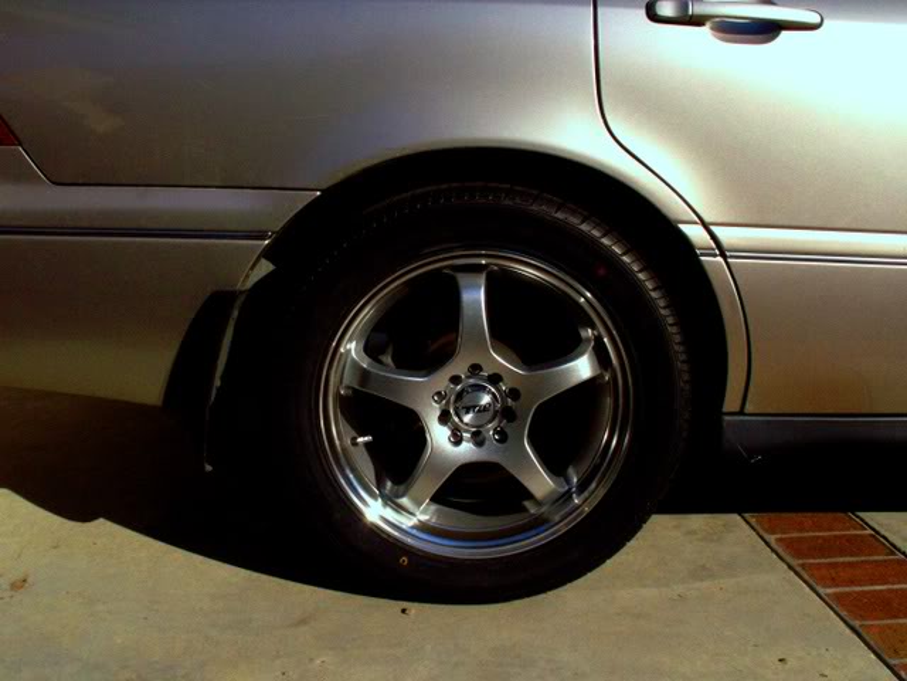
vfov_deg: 40.7
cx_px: 454
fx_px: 917
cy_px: 340
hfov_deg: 52.6
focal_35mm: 35
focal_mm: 5.86
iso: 100
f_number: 8
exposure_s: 1/1000
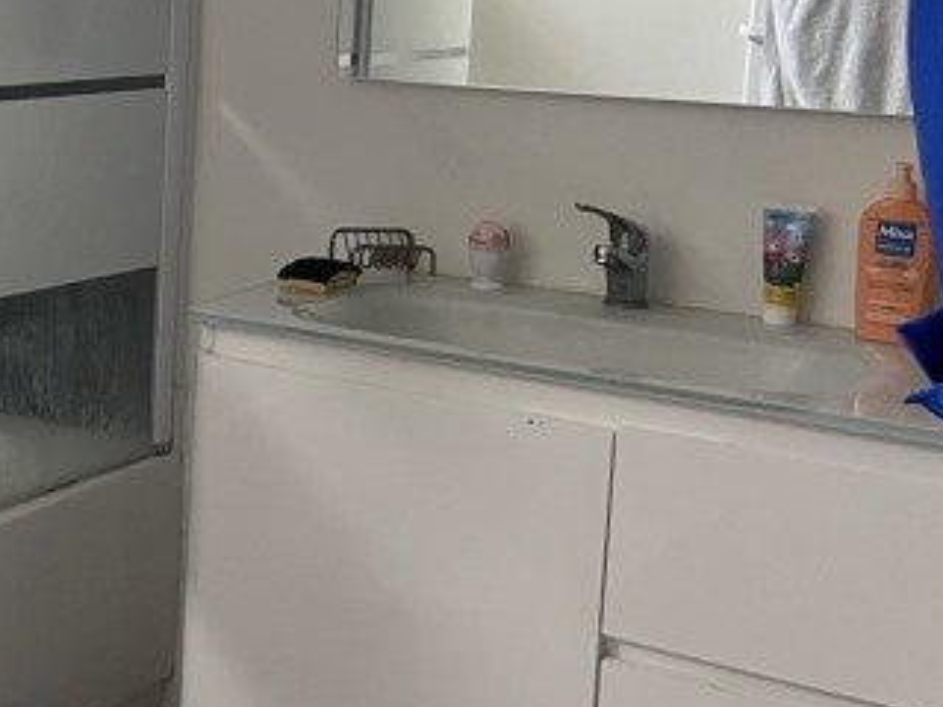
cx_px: -200
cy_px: 144
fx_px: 1771
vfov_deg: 22.3
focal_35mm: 65
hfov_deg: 26.4
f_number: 1.6
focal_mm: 5.1
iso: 400
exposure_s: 1/33
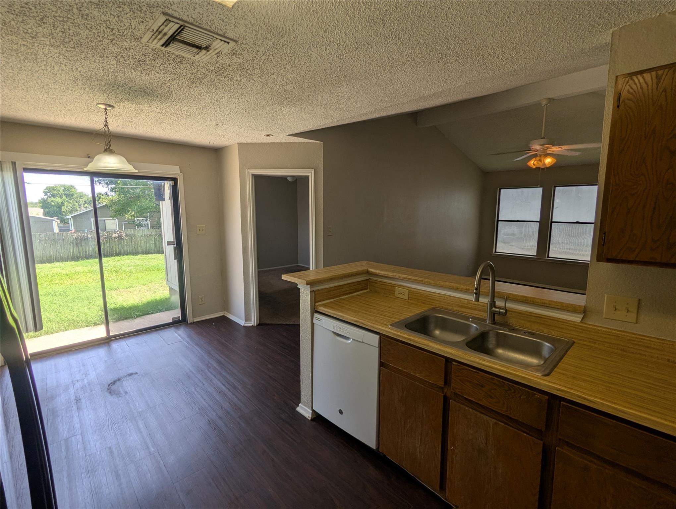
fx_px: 313
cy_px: 254
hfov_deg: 94.4
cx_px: 338
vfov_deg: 78.2
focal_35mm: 16
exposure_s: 1/182
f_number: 2.2
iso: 28
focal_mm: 2.35
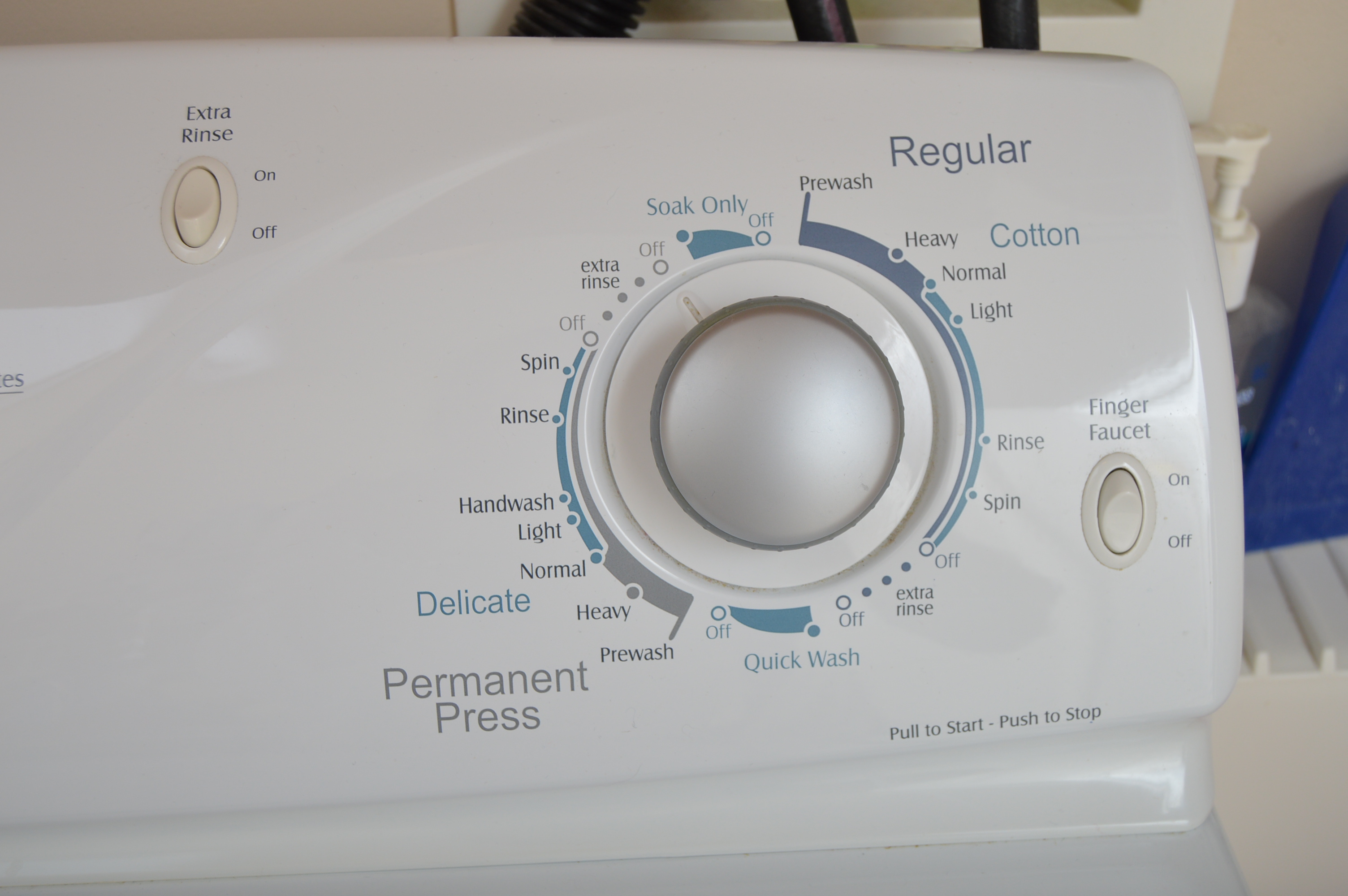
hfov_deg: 49.6
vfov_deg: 34.1
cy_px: 448
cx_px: 674
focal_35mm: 39
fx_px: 1459
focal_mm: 26
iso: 200
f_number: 5
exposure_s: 1/200
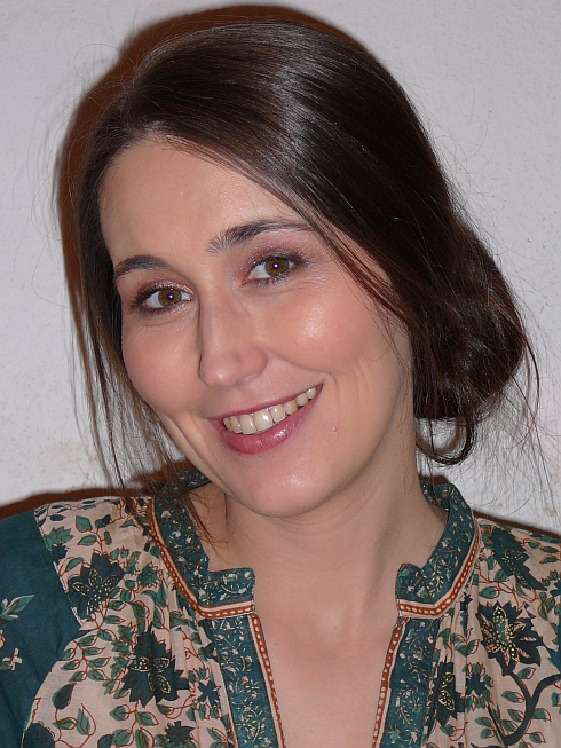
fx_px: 2052
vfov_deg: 20.6
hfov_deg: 15.6
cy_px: 374
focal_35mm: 95
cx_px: 280
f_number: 3.9
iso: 80
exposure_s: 1/30
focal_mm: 14.1
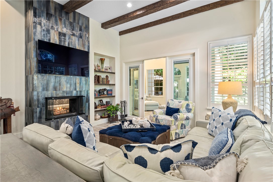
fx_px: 129
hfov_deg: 93.3
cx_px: 136
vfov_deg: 70.4
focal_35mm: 17
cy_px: 91
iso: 200
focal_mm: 17
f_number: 10
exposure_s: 1.3
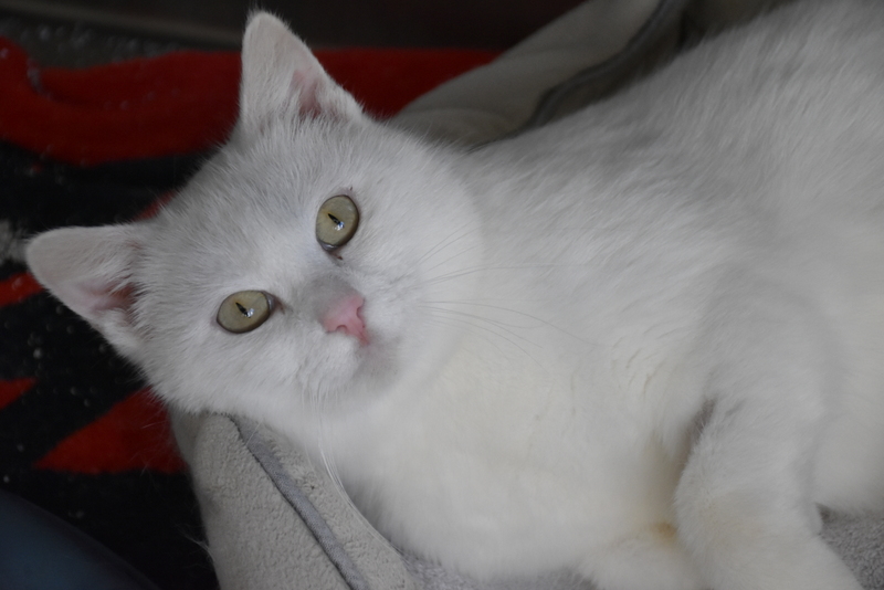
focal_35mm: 105
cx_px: 442
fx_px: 2579
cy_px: 295
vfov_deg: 13.1
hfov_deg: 19.4
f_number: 5
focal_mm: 70
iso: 1600
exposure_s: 1/400
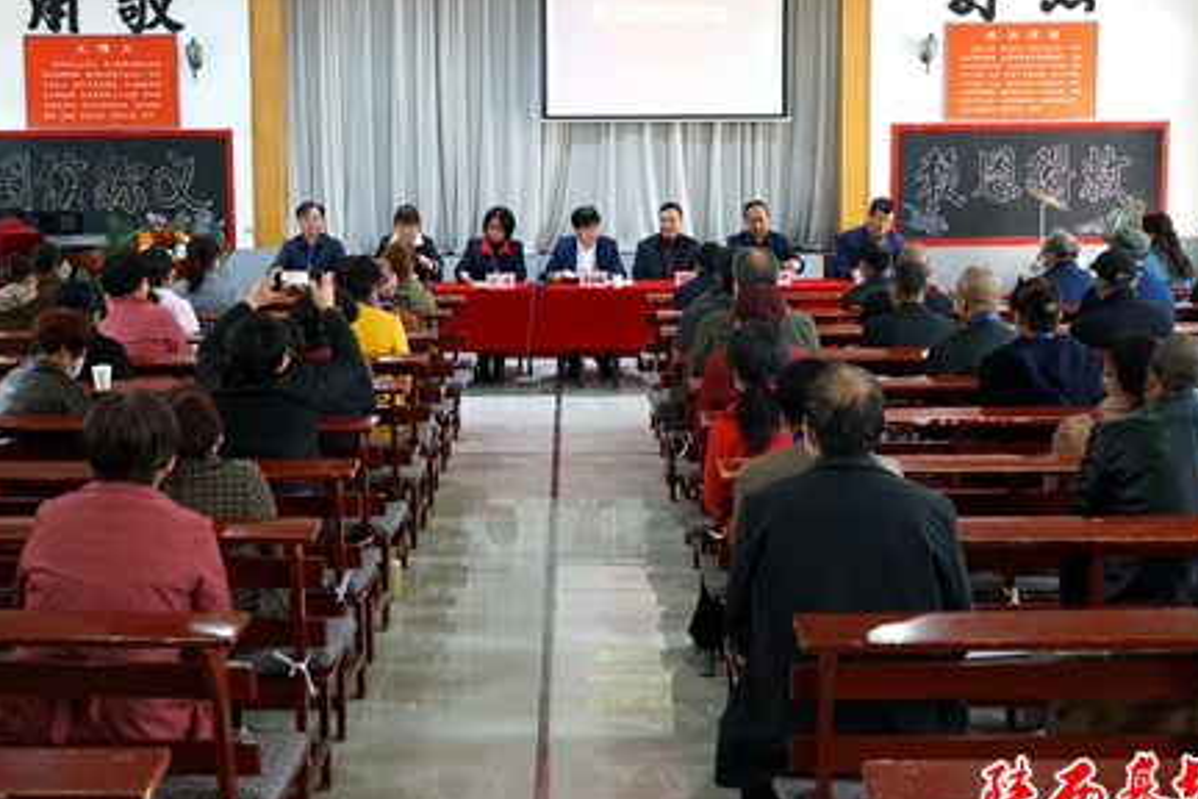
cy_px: 344
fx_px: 1664
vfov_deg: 27.0
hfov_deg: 39.6
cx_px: 560
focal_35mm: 50
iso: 5000
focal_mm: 36
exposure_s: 1/160
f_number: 4
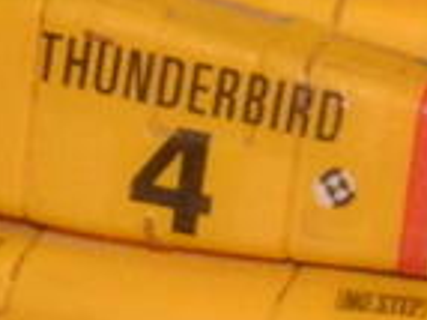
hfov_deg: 3.0
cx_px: 430
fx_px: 8221
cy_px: 209
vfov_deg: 2.2
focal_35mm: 667
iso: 3200
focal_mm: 55
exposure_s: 1/60
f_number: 36
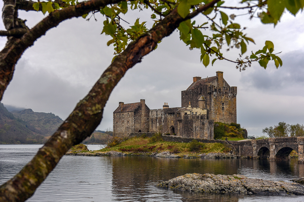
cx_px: 152
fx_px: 405
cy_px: 101
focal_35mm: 48
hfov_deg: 41.1
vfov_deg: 28.1
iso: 100
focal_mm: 32
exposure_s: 1/200
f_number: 7.1
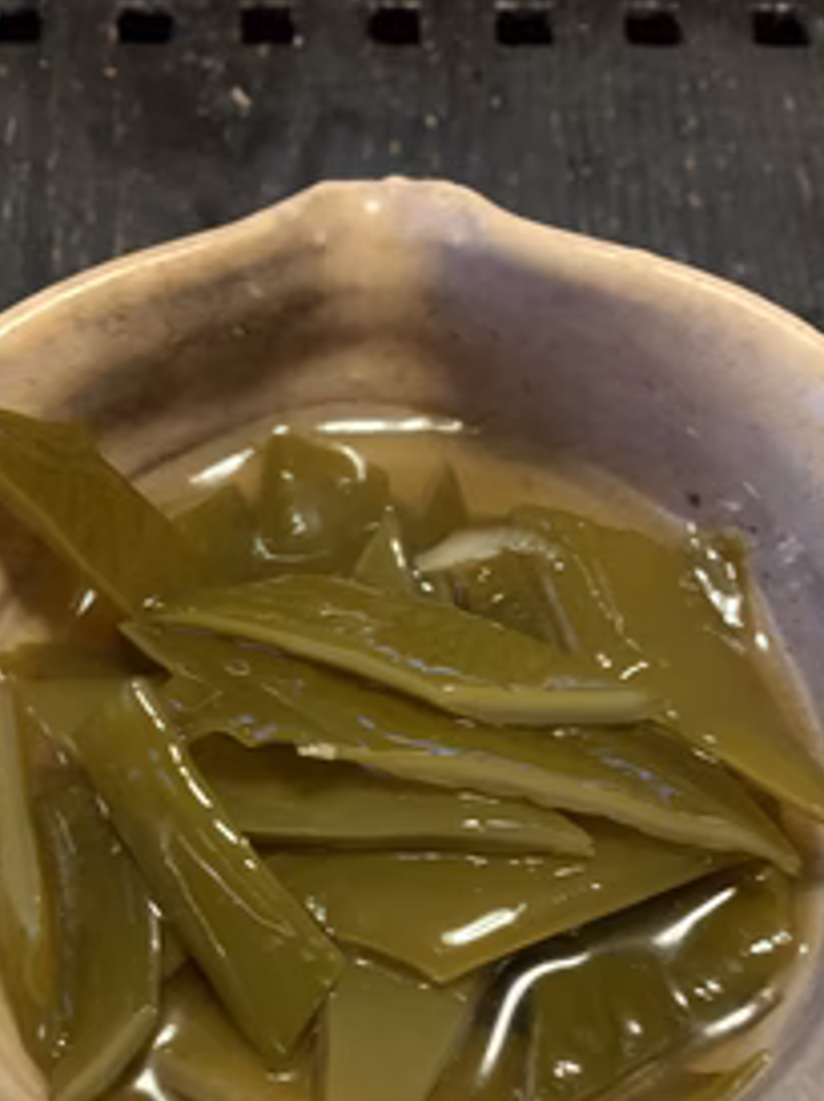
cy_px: 796
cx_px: 382
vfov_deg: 47.6
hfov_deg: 37.6
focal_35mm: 38
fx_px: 1208
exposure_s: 1/30
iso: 400
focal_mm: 4.25
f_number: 1.8
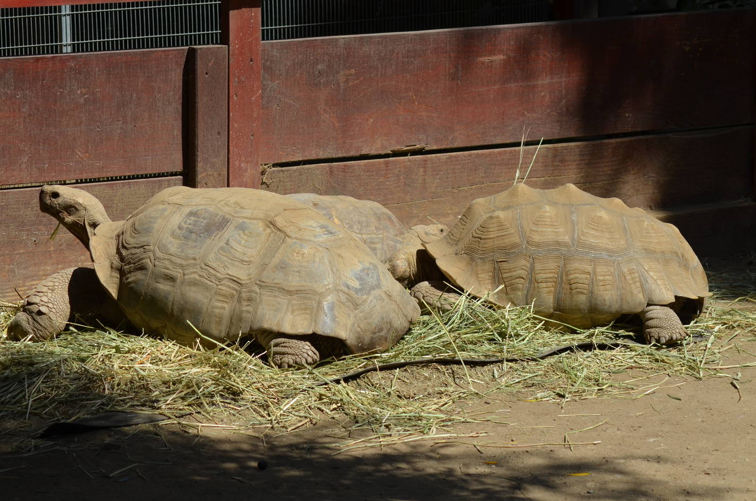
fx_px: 3877
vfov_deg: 7.4
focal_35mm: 185
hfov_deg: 11.1
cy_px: 269
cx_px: 340
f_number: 7.1
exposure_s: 1/800
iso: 200
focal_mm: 110
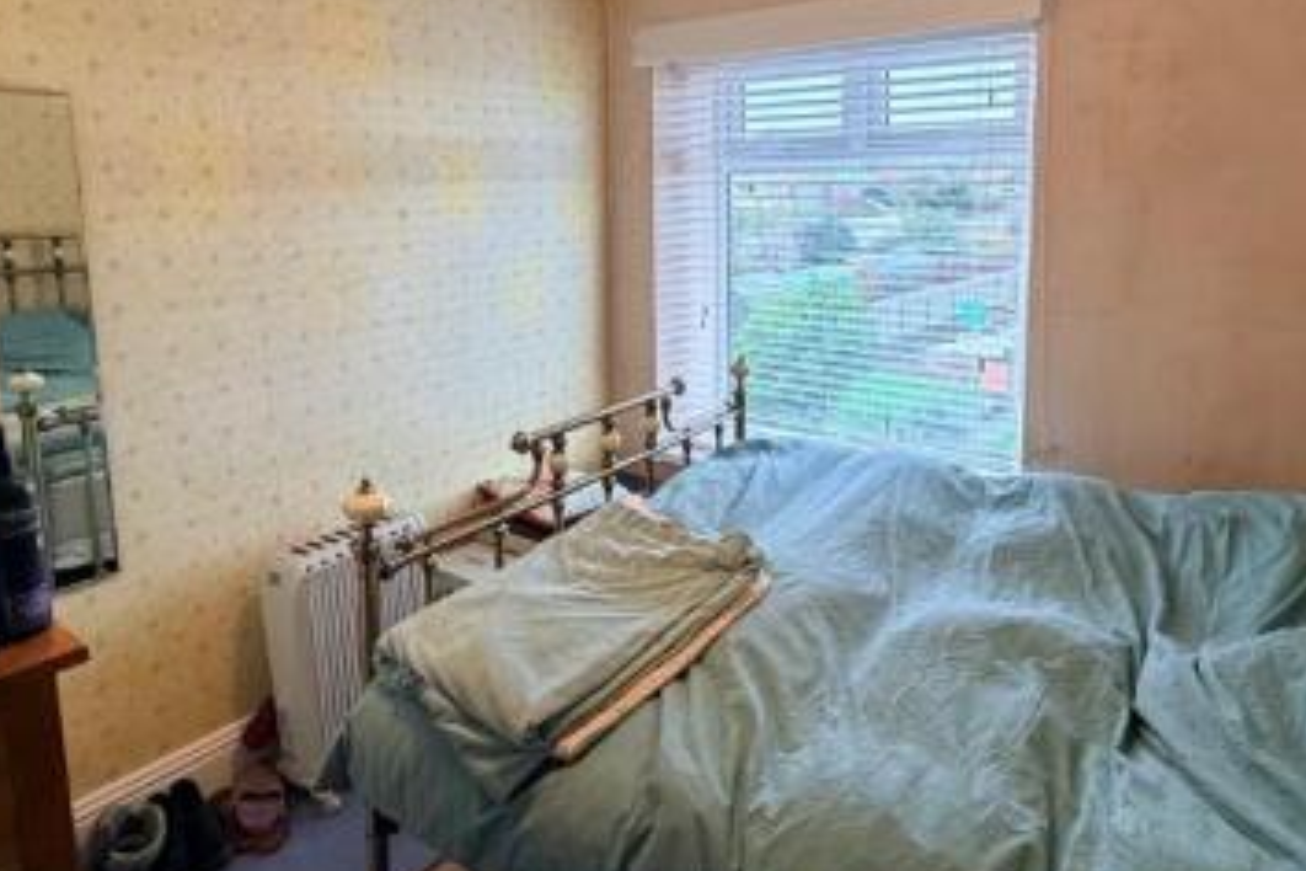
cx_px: 732
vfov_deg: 52.4
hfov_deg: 73.5
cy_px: 312
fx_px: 871
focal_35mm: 24
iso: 320
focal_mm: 2.22
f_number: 2.2
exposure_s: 1/50
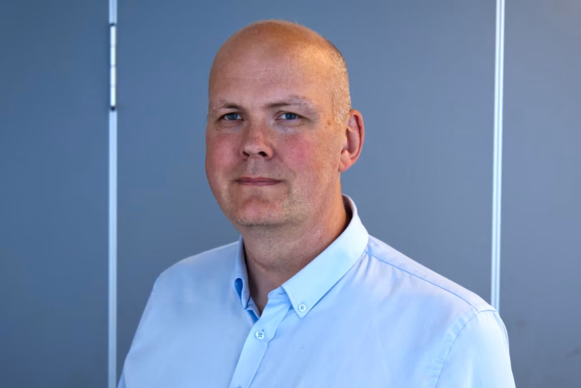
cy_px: 194
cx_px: 290
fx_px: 969
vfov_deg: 22.7
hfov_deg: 33.4
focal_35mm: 60
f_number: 2.8
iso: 800
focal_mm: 40
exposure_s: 1/500
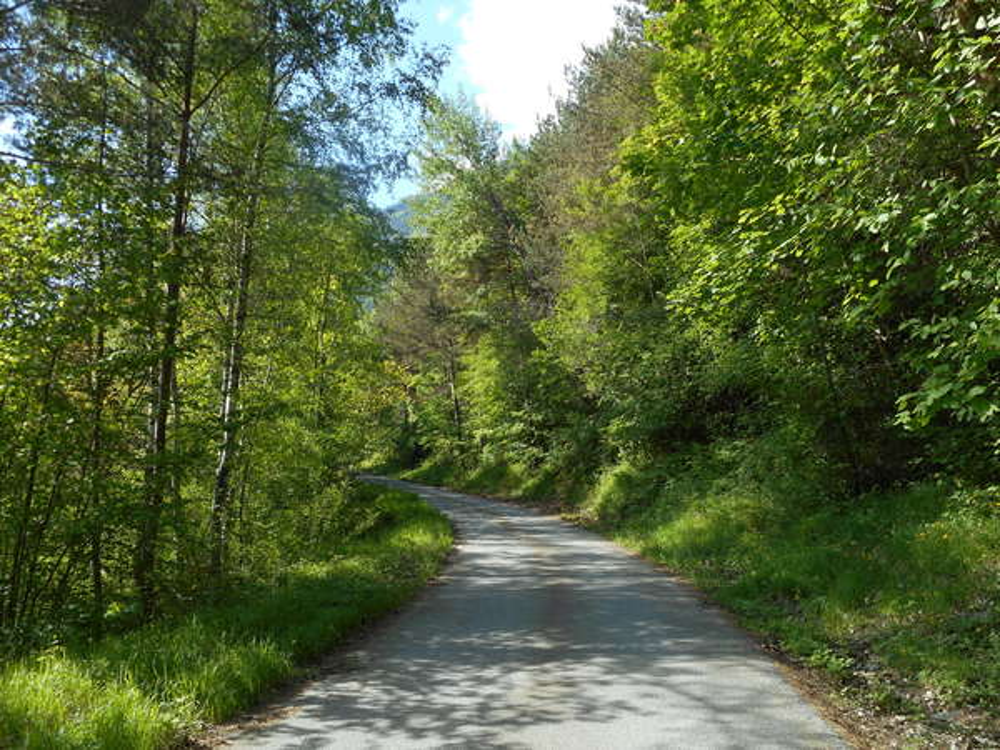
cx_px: 500
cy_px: 375
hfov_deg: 61.7
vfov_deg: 48.2
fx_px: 838
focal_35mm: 29
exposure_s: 1/200
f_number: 4
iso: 80
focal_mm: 5.2
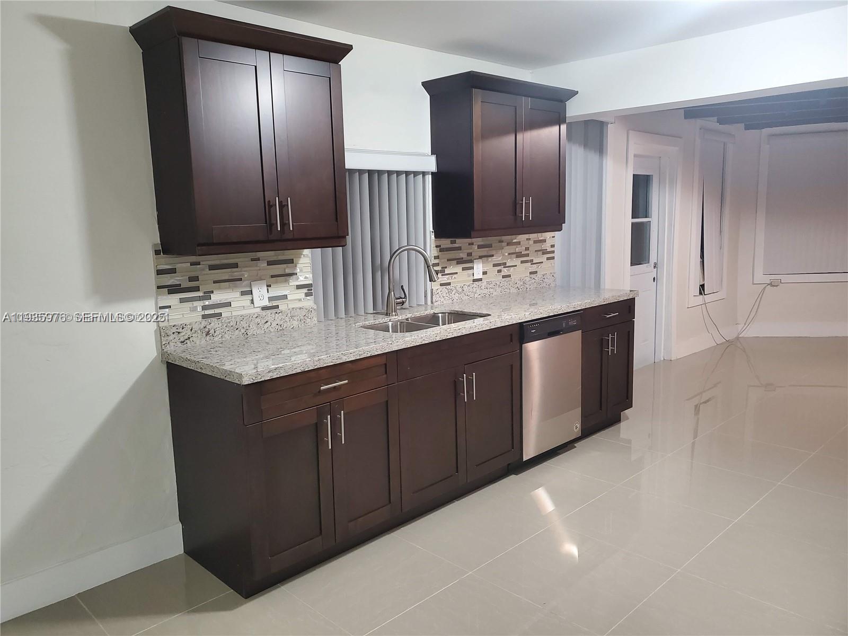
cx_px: 424
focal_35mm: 26
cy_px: 318
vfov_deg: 53.1
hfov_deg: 67.3
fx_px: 637
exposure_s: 1/39
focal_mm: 4.3
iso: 400
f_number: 1.5
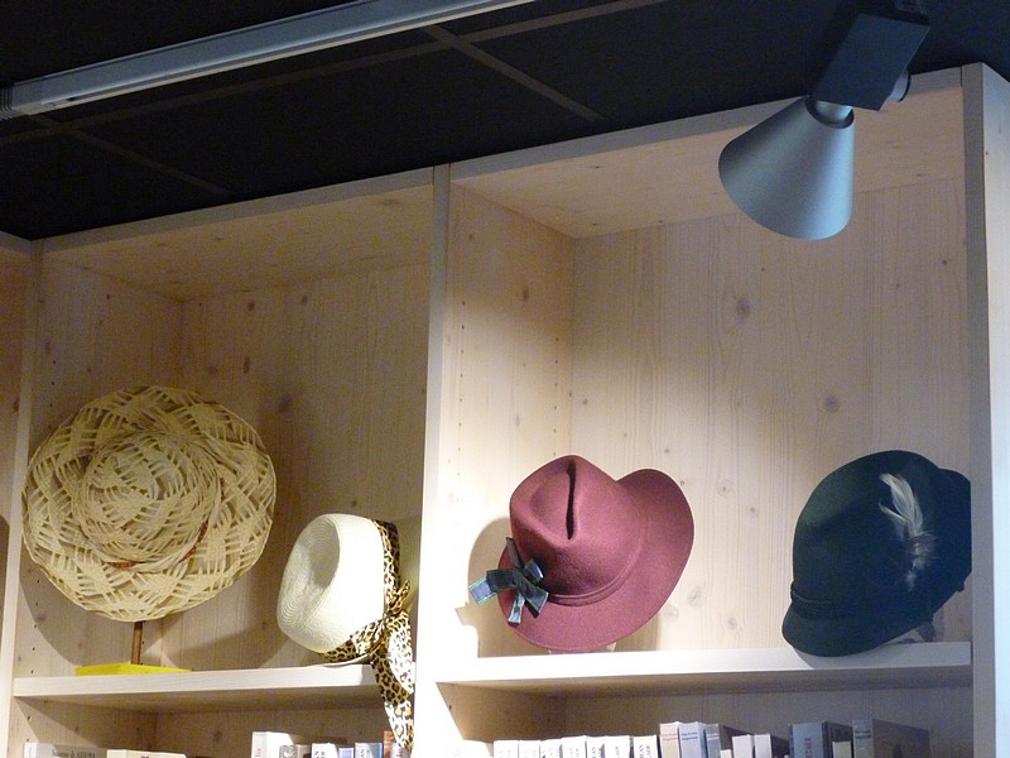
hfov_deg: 24.4
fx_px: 2334
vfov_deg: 18.4
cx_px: 505
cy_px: 379
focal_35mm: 80
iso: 800
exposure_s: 1/50
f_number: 4.9
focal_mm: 14.2
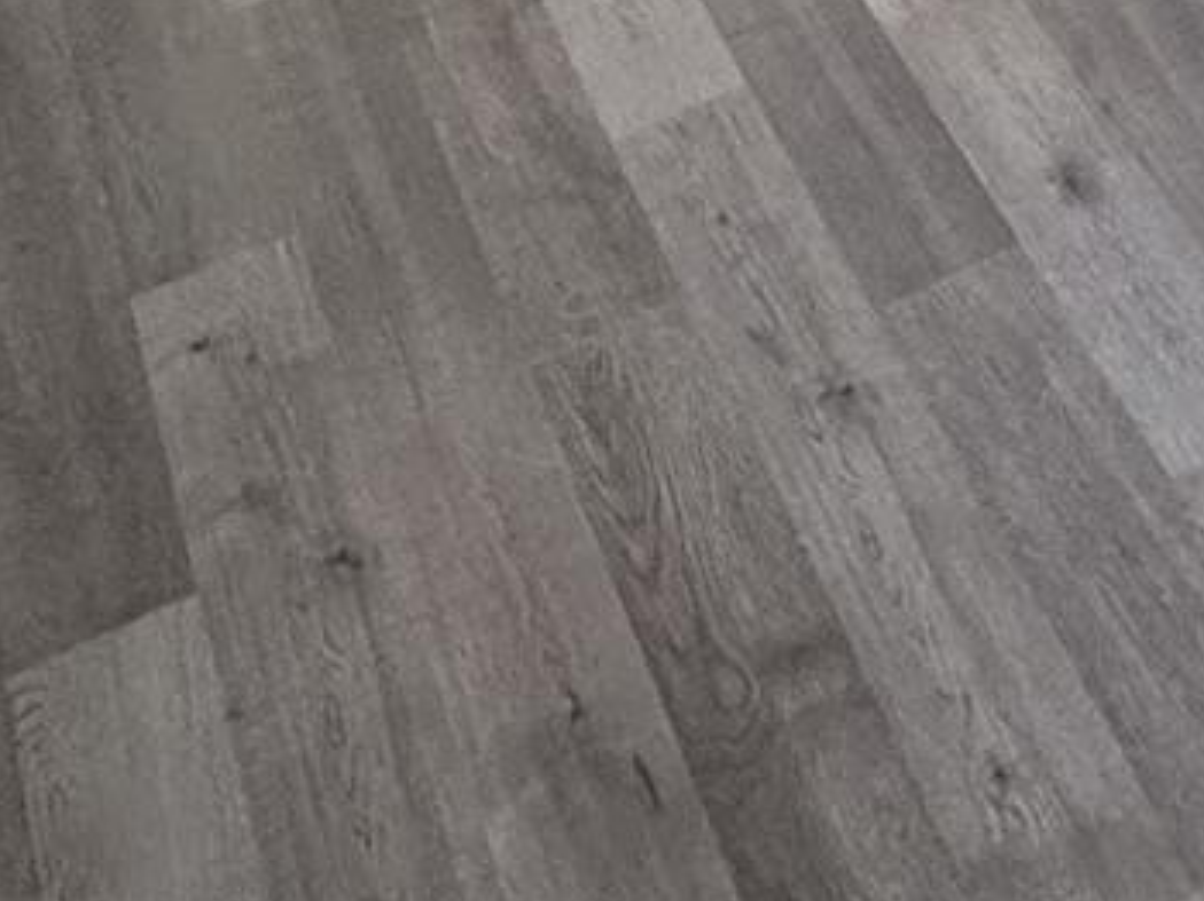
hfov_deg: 21.6
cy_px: -1286
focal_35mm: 82
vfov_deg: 13.2
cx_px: 1562
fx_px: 2850
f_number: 2.2
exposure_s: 1/120
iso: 160
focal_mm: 2.22
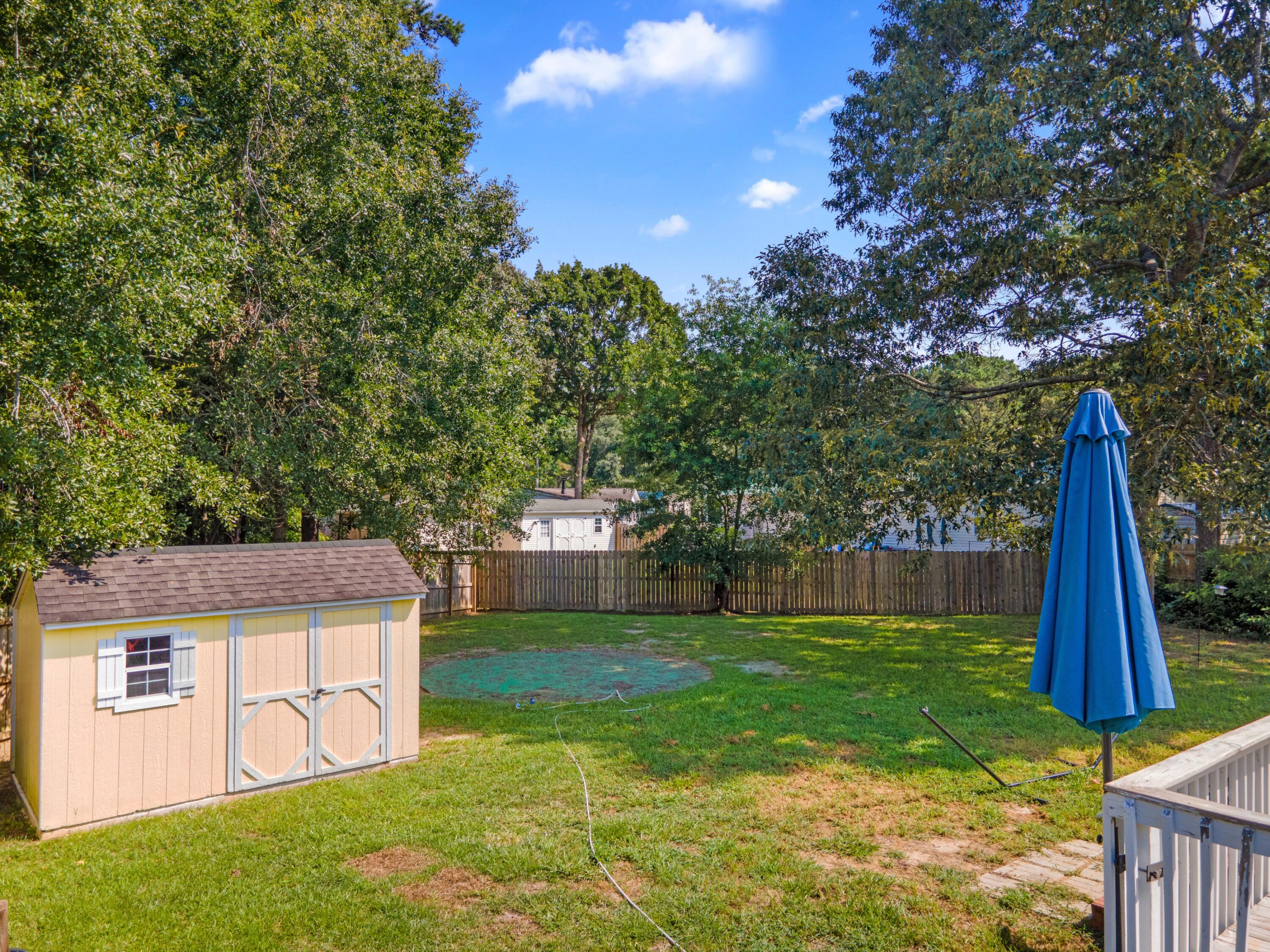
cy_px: 476
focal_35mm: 24
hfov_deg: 71.6
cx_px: 635
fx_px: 881
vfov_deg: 56.8
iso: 100
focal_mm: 4.5
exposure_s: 1/350
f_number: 2.8
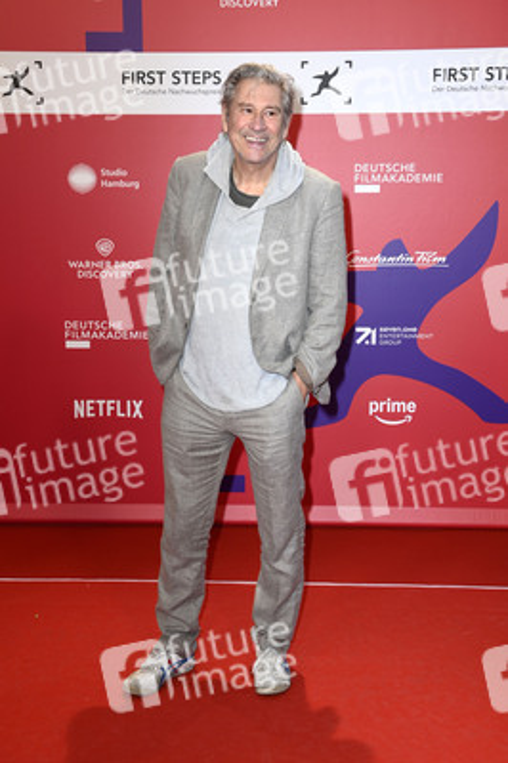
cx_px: 254
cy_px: 382
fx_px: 954
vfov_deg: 43.6
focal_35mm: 45
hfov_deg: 29.8
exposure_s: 1/250
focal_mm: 45
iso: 640
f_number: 6.3
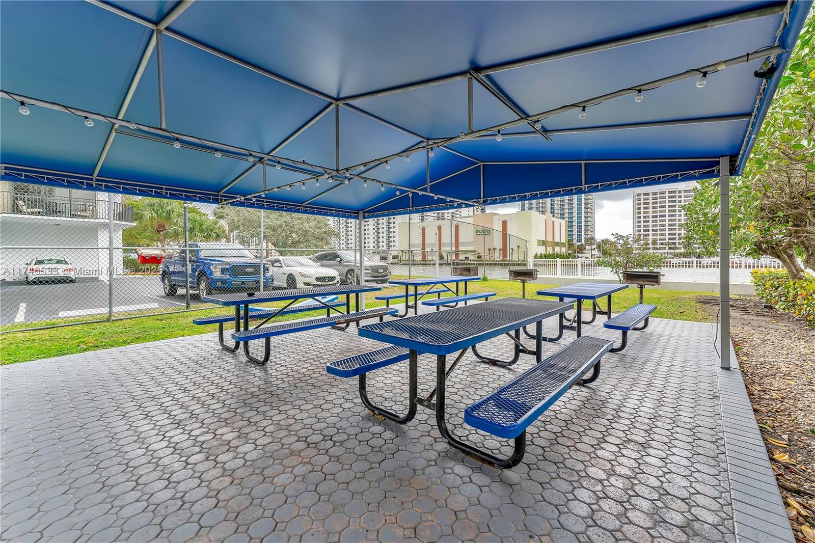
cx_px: 408
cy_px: 272
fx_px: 317
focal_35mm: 14
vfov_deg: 81.2
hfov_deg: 104.3
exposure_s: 1/100
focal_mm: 14
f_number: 5
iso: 100
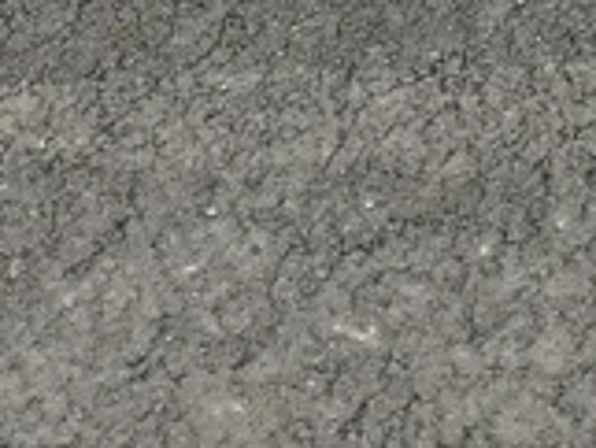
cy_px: -659
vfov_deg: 9.2
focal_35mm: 143
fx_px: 2464
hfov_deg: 13.5
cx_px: 674
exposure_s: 1/190
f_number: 1.7
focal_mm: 6.3
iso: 32
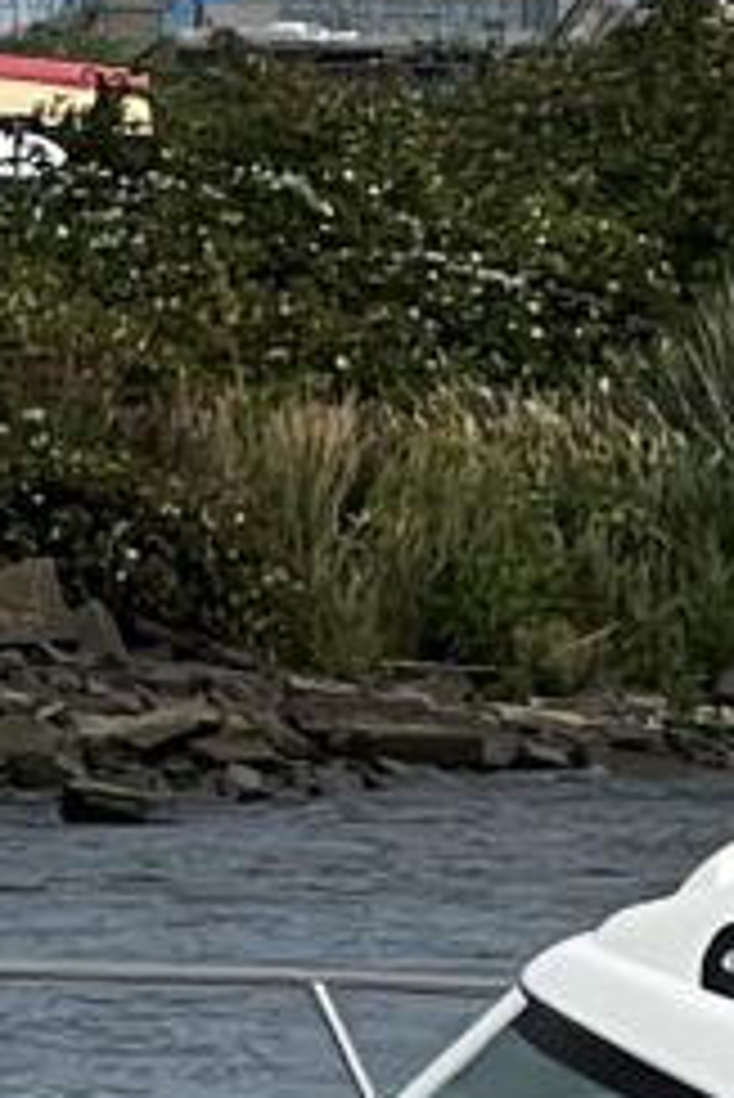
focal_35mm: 657
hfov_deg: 2.1
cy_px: 1436
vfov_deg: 3.1
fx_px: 20063
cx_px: 1072
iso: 32
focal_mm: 9
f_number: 2.8
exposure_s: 1/1033
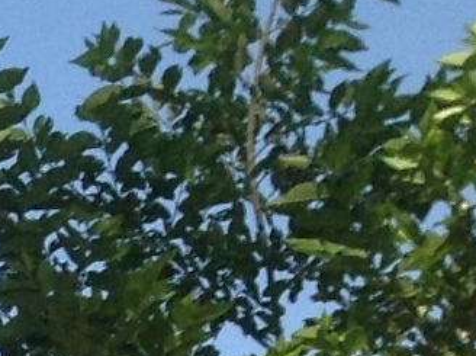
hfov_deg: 6.2
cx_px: -1254
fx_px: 3803
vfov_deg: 4.9
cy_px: 1305
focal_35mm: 277
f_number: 2.4
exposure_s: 1/944
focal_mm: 4.28
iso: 50
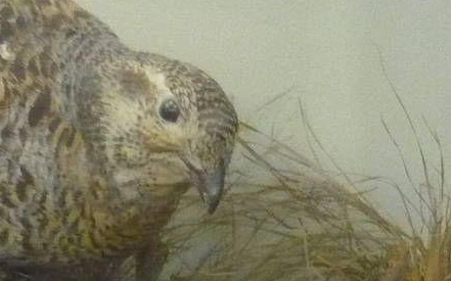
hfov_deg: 16.0
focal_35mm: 127
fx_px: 1560
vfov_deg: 10.1
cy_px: 339
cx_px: -30
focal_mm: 5.5
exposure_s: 1/20
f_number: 2.8
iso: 800
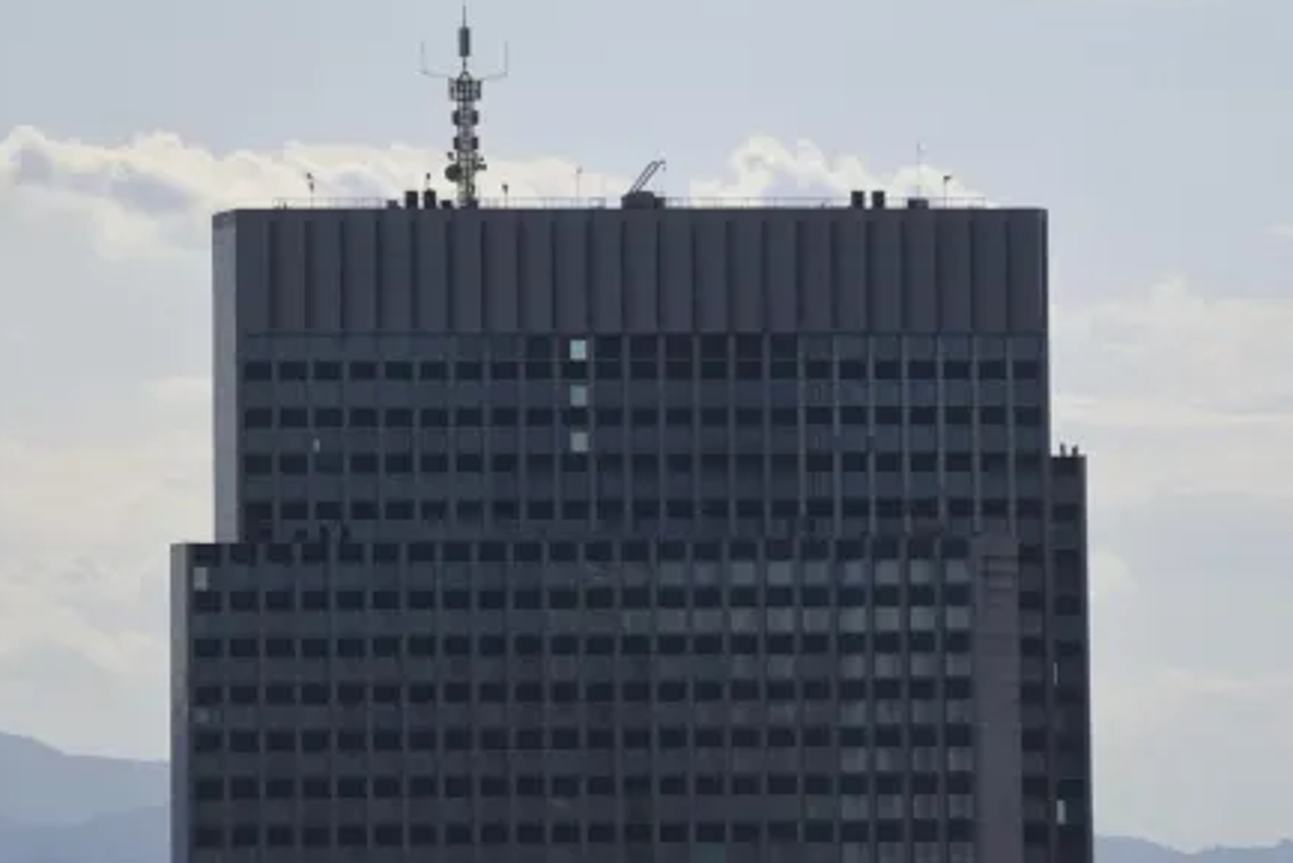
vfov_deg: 3.9
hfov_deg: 5.9
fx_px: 12610
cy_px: 131
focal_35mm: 351
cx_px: 1024
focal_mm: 200
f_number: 2.8
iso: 80
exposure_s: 1/6400
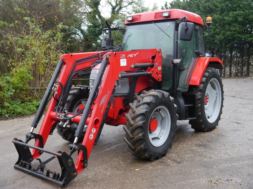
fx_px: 292
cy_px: 94
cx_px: 126
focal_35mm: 40
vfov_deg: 36.0
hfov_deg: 46.8
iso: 320
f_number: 4.2
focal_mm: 20
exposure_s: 1/60
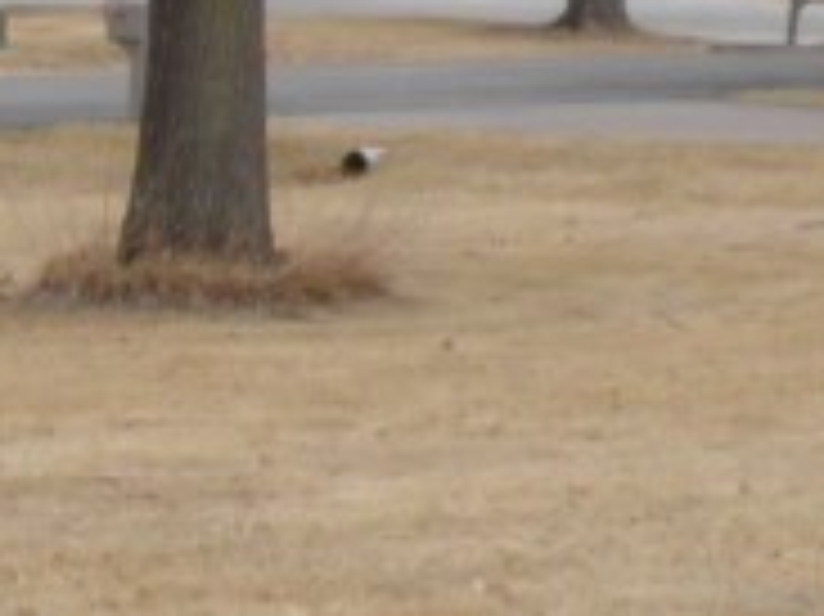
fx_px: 4663
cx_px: -630
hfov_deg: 9.6
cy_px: 692
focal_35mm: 196
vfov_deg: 7.5
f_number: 5.7
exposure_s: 1/160
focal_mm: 4.9
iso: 50
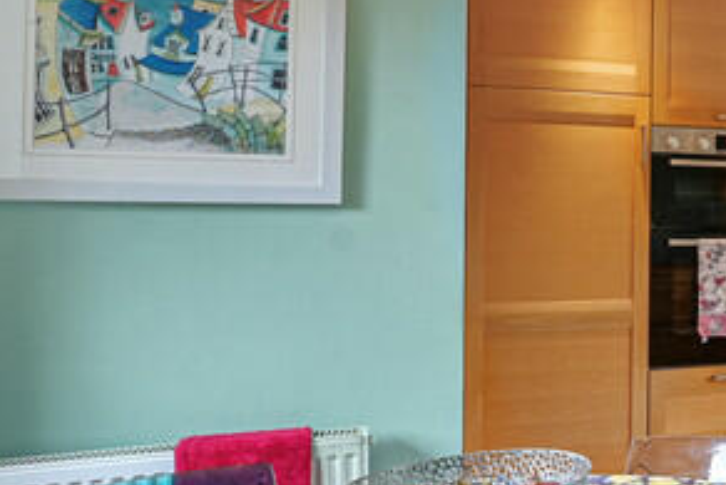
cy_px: 203
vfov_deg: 27.5
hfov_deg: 30.1
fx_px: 989
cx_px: 990
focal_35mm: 49
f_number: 8
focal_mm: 14
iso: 400
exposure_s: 1/4
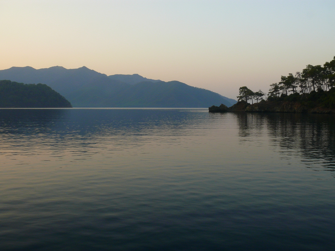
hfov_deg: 52.6
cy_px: 126
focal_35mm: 35
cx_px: 168
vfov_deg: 40.7
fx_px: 339
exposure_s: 1/10
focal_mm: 7.4
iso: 100
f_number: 11
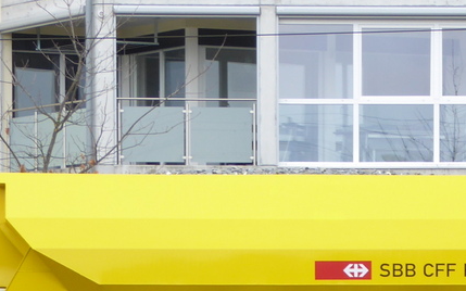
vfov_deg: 4.1
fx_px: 4025
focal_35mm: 317
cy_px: 396
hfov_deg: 6.6
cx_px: 306
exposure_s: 1/60
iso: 100
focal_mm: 17.5
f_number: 5
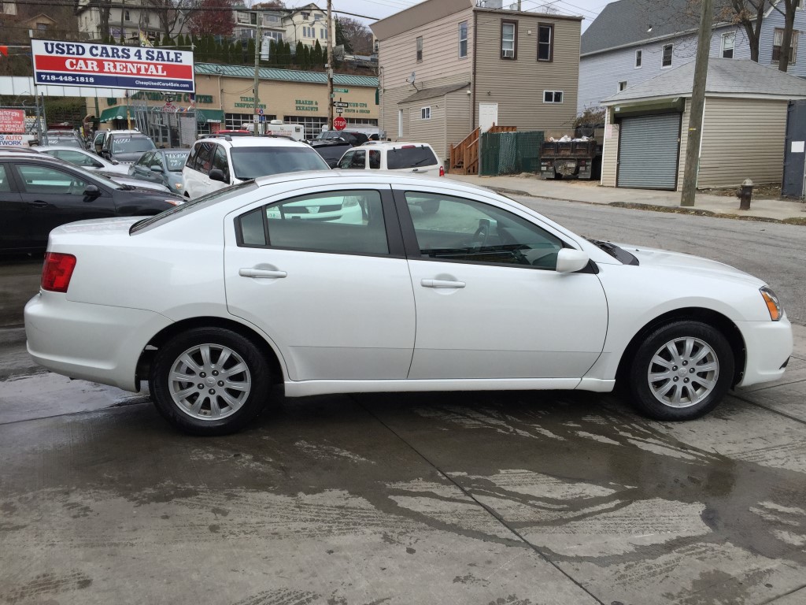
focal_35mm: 29
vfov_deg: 48.2
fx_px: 675
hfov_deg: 61.7
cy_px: 302
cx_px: 403
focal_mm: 4.15
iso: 32
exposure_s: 1/964
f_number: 2.2
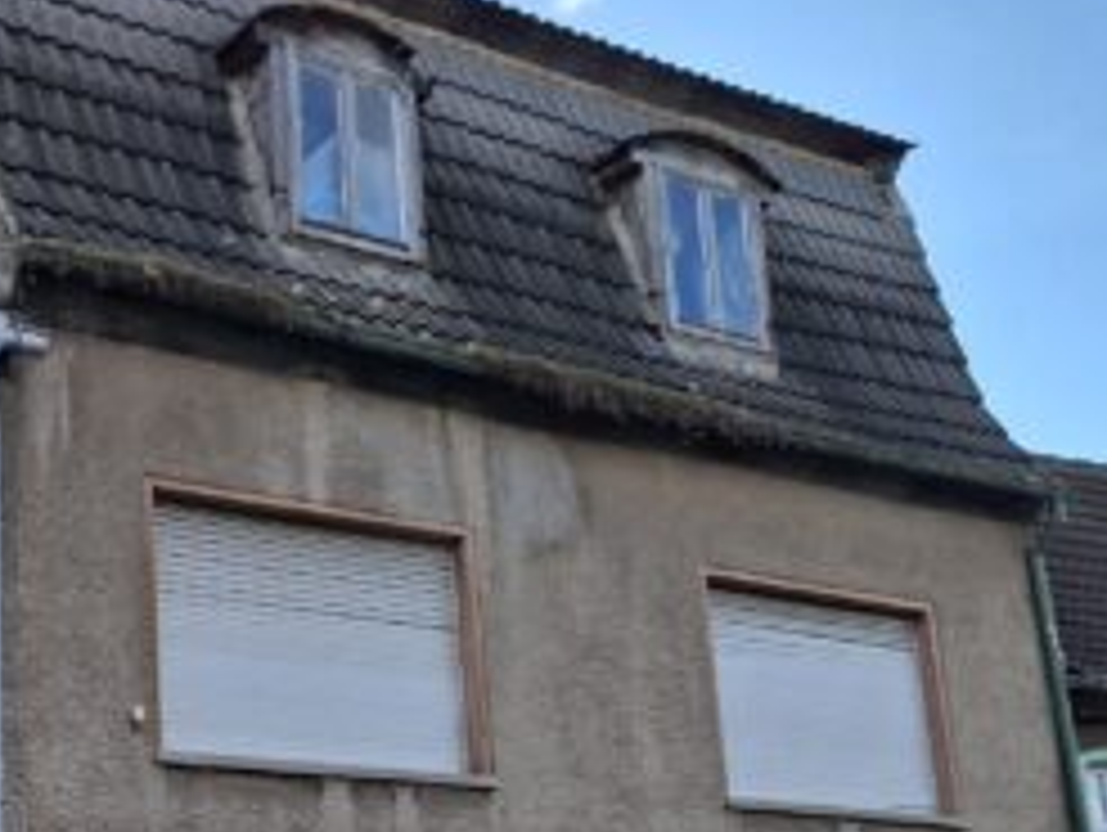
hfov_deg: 33.9
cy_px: 742
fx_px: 1793
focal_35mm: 56
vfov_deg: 25.4
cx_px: 342
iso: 50
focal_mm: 5.54
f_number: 1.8
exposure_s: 1/534
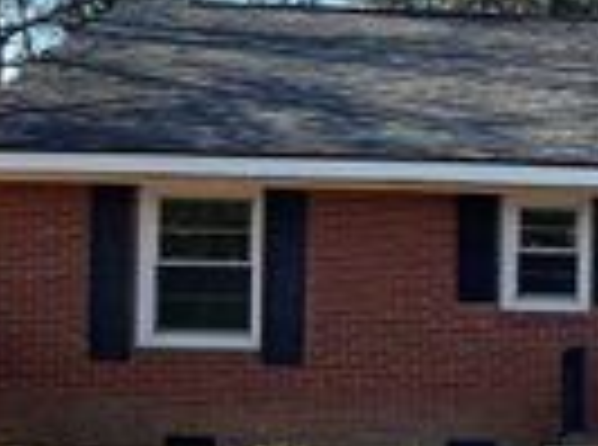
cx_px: 791
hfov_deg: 18.6
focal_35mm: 98
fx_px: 1688
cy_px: 331
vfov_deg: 15.0
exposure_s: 1/991
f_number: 1.5
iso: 50
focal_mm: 5.7
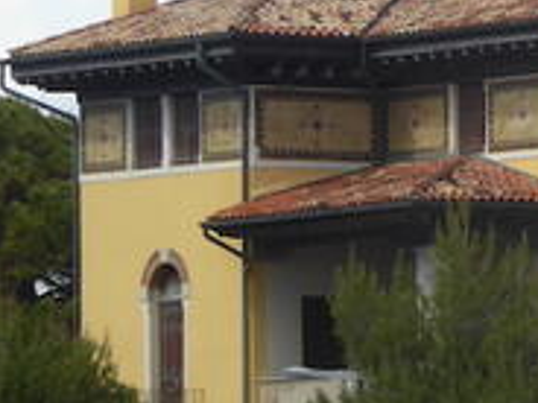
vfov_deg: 2.6
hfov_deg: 3.4
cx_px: 810
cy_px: 272
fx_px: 9061
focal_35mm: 583
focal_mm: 27.1
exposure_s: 1/500
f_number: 5.4
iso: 100
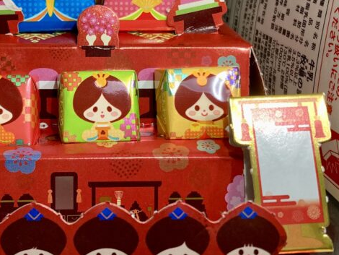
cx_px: 102
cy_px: 92
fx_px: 598
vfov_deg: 24.0
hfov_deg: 31.3
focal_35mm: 61
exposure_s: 1/120
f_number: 1.8
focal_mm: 3.99
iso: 80
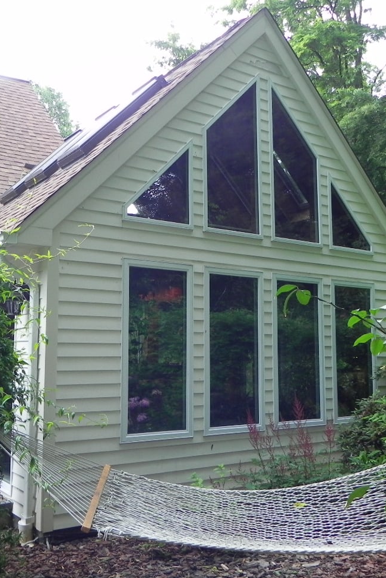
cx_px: 155
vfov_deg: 51.9
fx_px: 595
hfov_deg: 35.8
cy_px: 296
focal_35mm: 37
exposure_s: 1/71.1
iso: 160
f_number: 3.2
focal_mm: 4.6
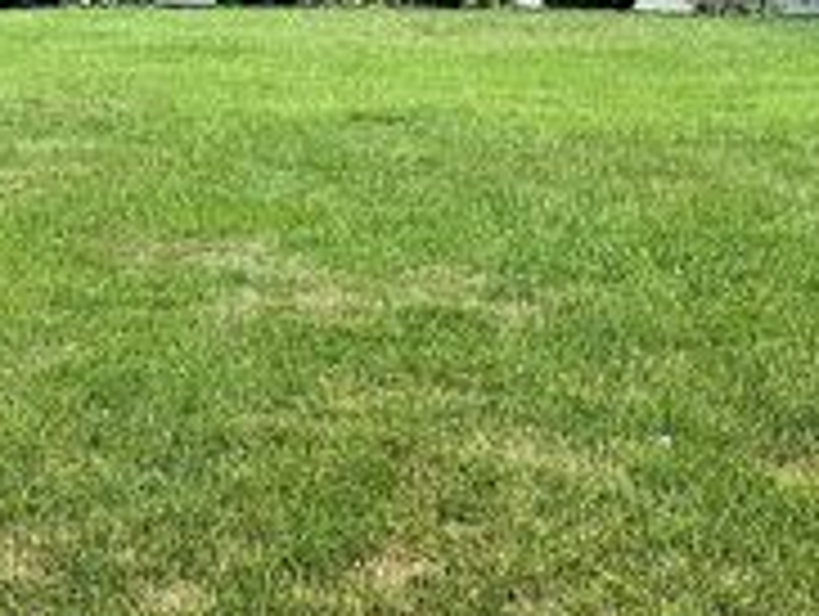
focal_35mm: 96
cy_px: -209
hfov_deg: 19.8
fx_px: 2274
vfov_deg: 14.7
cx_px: 0
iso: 80
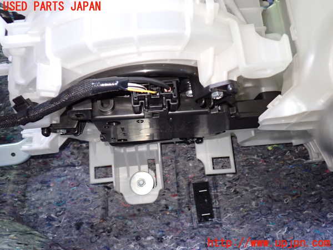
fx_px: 289
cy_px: 125
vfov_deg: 46.8
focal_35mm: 30
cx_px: 166
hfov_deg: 60.0
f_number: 2.3
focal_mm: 5.4
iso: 640
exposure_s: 1/30
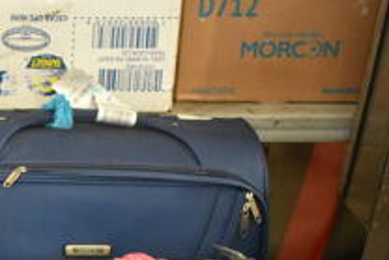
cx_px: -58
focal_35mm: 79
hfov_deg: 23.7
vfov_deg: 16.0
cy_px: 374
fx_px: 854
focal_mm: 18
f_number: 3.5
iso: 5000
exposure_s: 1/125
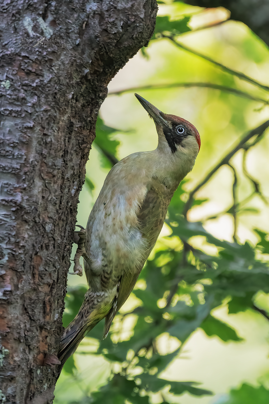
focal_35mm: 900
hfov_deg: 1.5
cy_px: 202
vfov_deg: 2.3
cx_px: 134
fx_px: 10081
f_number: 7.1
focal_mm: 600
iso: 10000
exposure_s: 1/800
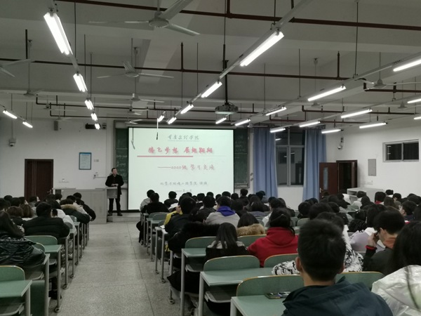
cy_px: 158
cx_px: 210
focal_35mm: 37
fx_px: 450
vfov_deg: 38.7
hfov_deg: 50.1
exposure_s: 1/50
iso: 320
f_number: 1.8
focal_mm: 4.75
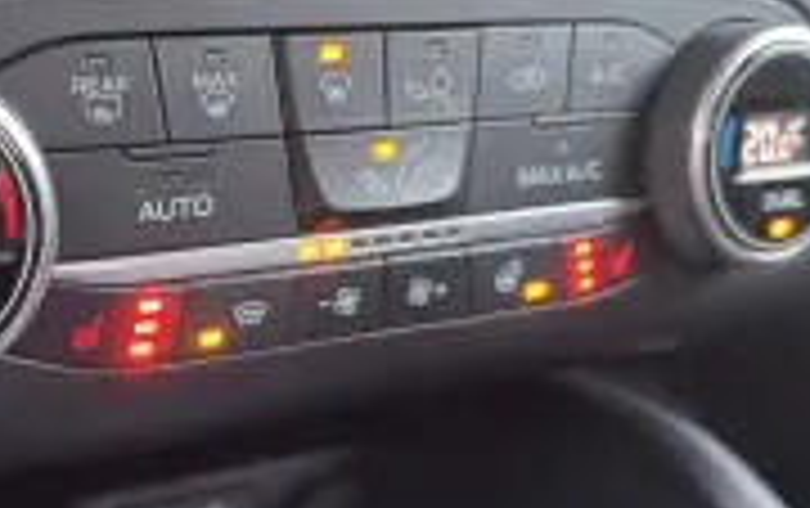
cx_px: 225
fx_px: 1216
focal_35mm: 55
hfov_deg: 36.2
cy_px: 306
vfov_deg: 23.6
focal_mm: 5.96
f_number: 1.6
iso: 500
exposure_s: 1/40
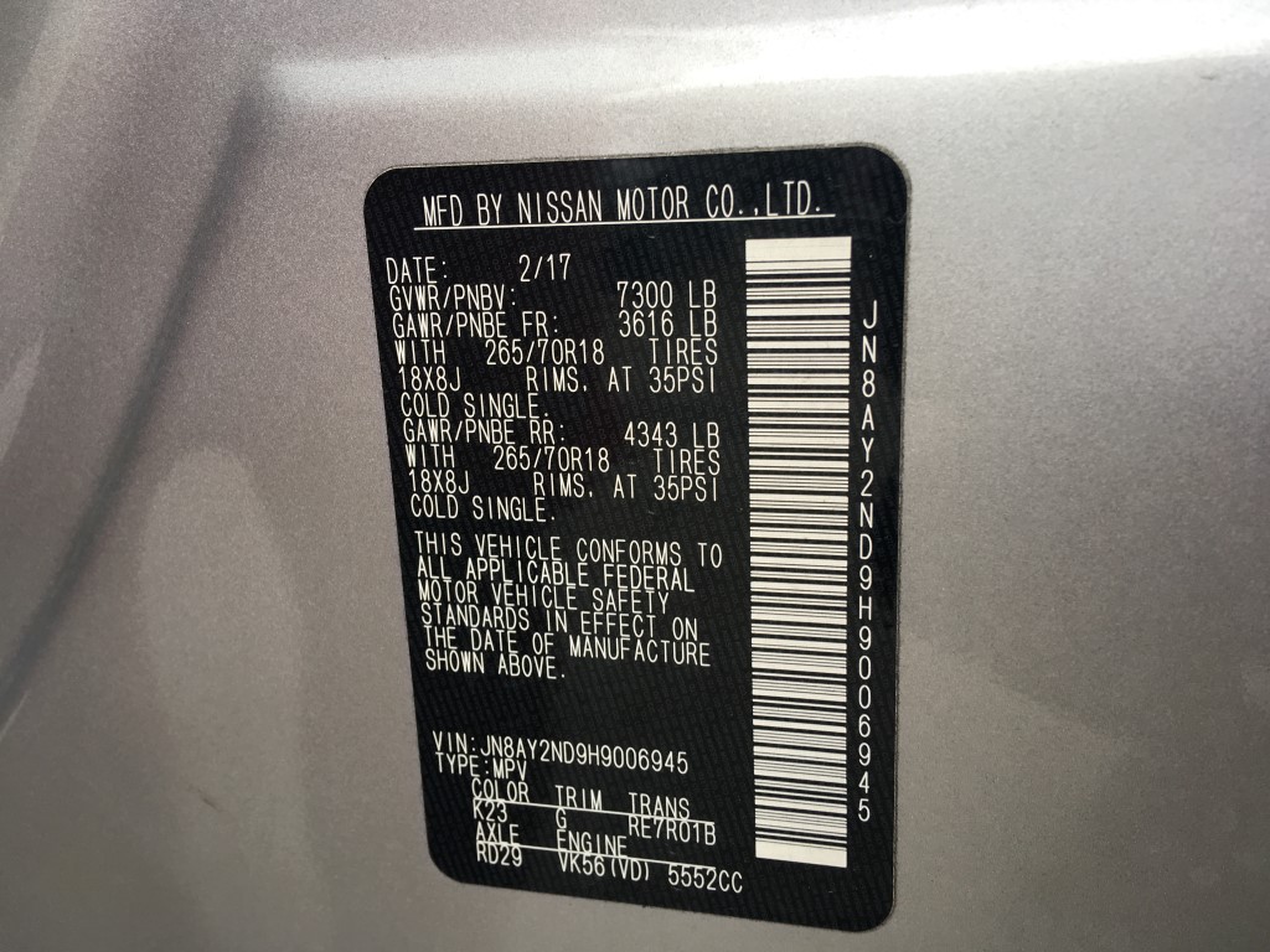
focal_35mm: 29
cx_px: 635
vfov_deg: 48.2
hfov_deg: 61.7
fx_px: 1064
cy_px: 476
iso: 32
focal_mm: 4.15
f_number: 2.2
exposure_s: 1/60
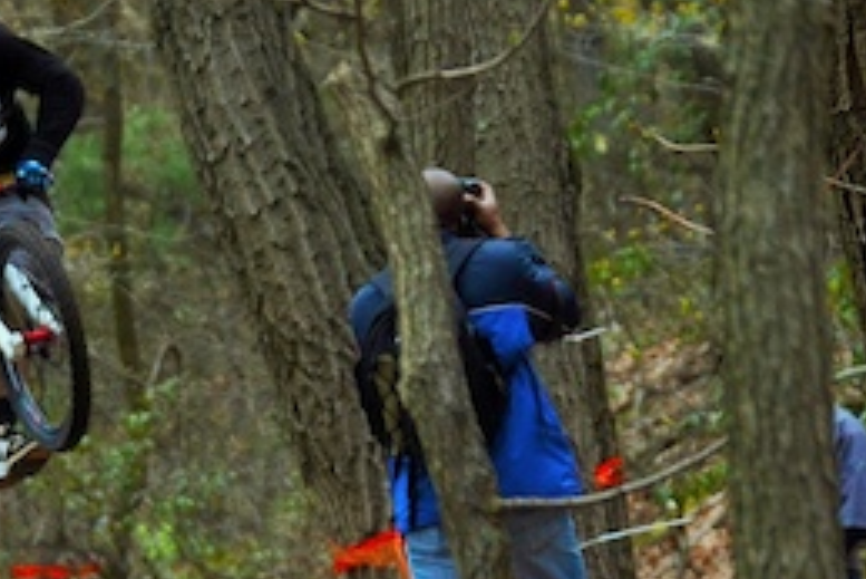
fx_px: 13574
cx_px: -207
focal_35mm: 564
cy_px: 919
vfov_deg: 2.4
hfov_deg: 3.6
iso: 400
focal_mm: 95
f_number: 4.5
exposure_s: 1/1000
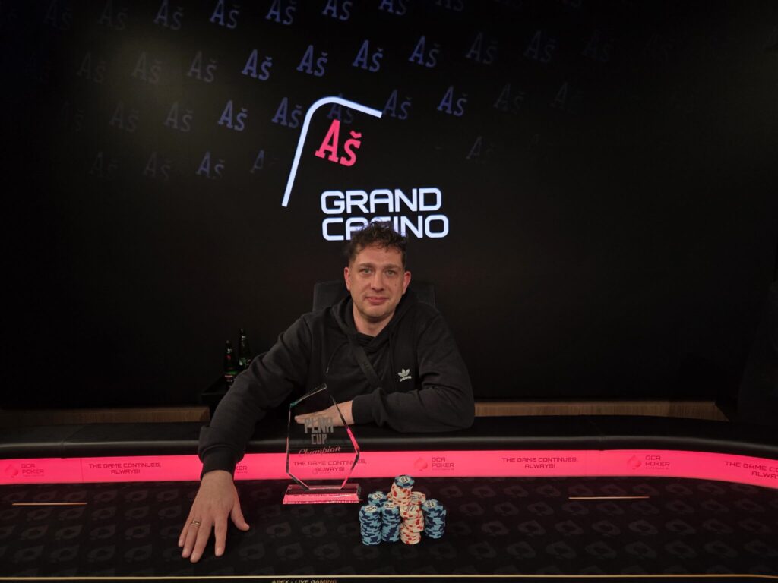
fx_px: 517
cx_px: 389
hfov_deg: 73.9
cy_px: 292
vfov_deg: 58.9
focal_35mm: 23
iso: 200
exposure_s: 1/180
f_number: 1.8
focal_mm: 5.4
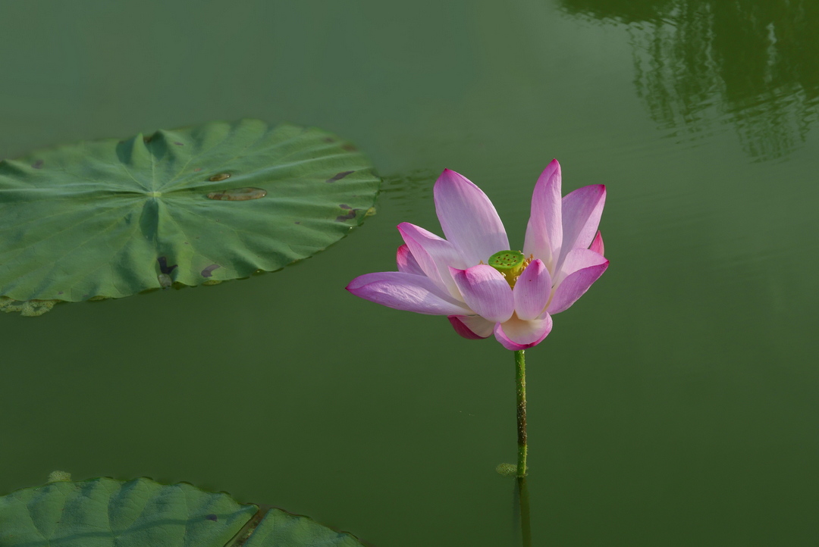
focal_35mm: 70
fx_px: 1594
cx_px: 410
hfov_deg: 28.8
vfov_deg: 19.5
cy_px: 274
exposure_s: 1/125
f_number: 11
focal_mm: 31.5
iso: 200
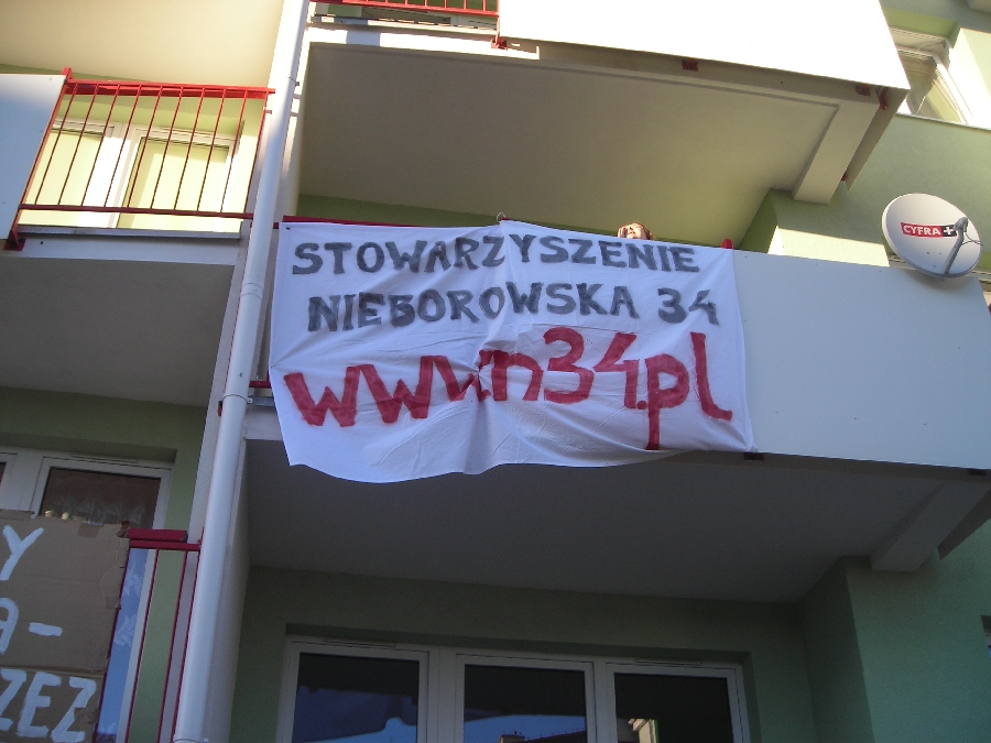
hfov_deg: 49.0
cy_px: 372
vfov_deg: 37.7
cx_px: 496
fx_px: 1088
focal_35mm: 38
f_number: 3.2
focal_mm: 6.3
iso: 50
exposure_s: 1/205
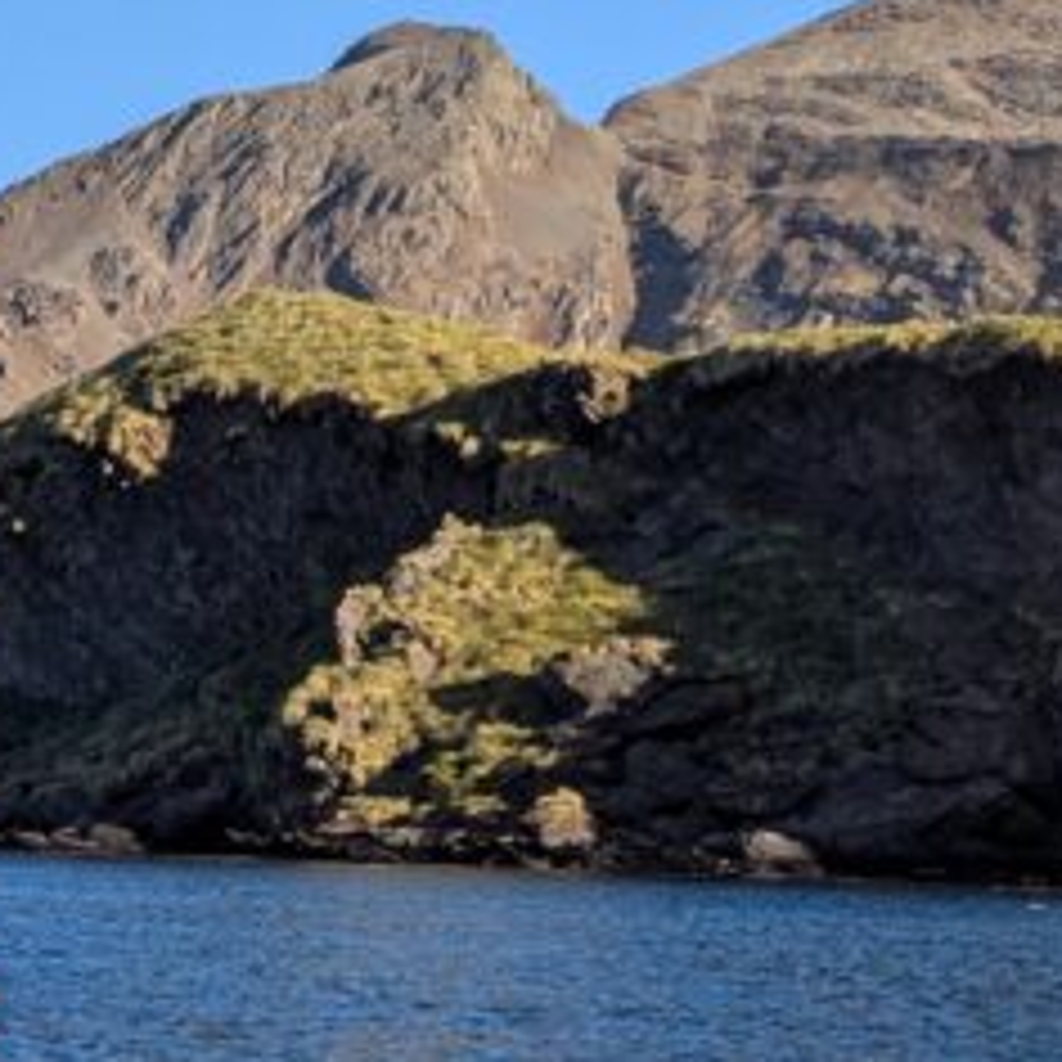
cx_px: -1143
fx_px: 3193
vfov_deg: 18.2
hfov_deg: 14.9
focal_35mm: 92
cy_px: 1154
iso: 45
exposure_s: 1/2632
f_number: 1.85
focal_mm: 6.81
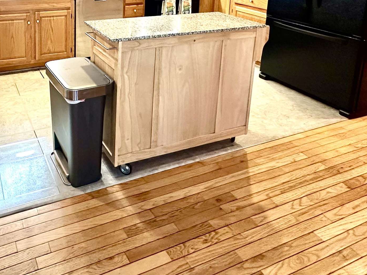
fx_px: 329
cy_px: 0
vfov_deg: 39.9
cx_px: 83
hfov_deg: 55.0
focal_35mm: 31
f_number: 2.2
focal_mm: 2.22
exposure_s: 1/60
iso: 250
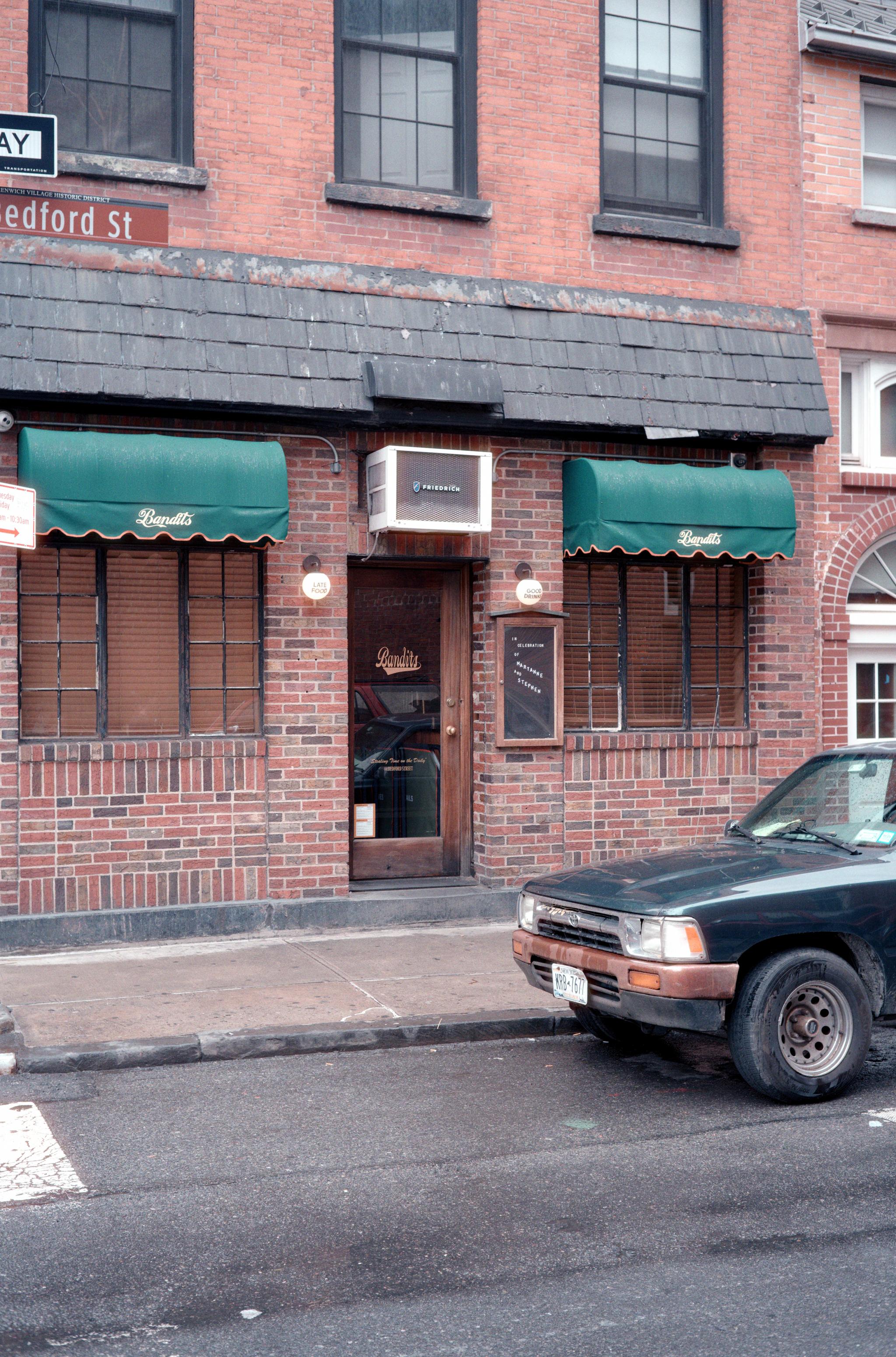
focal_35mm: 40
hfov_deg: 33.2
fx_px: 1503
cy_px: 678
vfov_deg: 48.6
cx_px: 448
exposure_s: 1/125
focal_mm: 40
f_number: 4
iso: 250
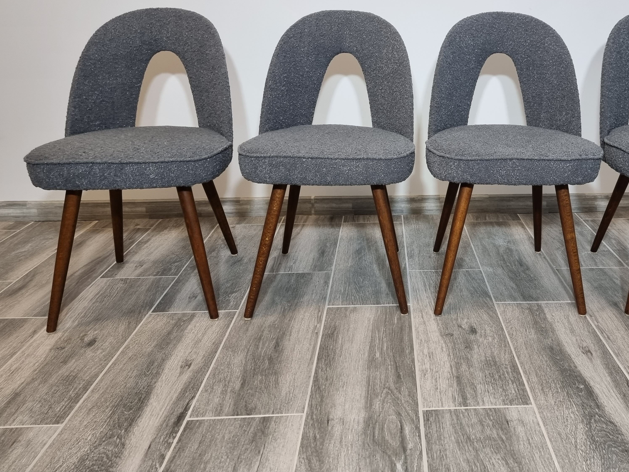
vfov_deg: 43.5
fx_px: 581
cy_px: 158
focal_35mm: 32
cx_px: 416
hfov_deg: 55.7
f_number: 1.8
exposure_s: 1/100
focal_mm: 6.7
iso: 125
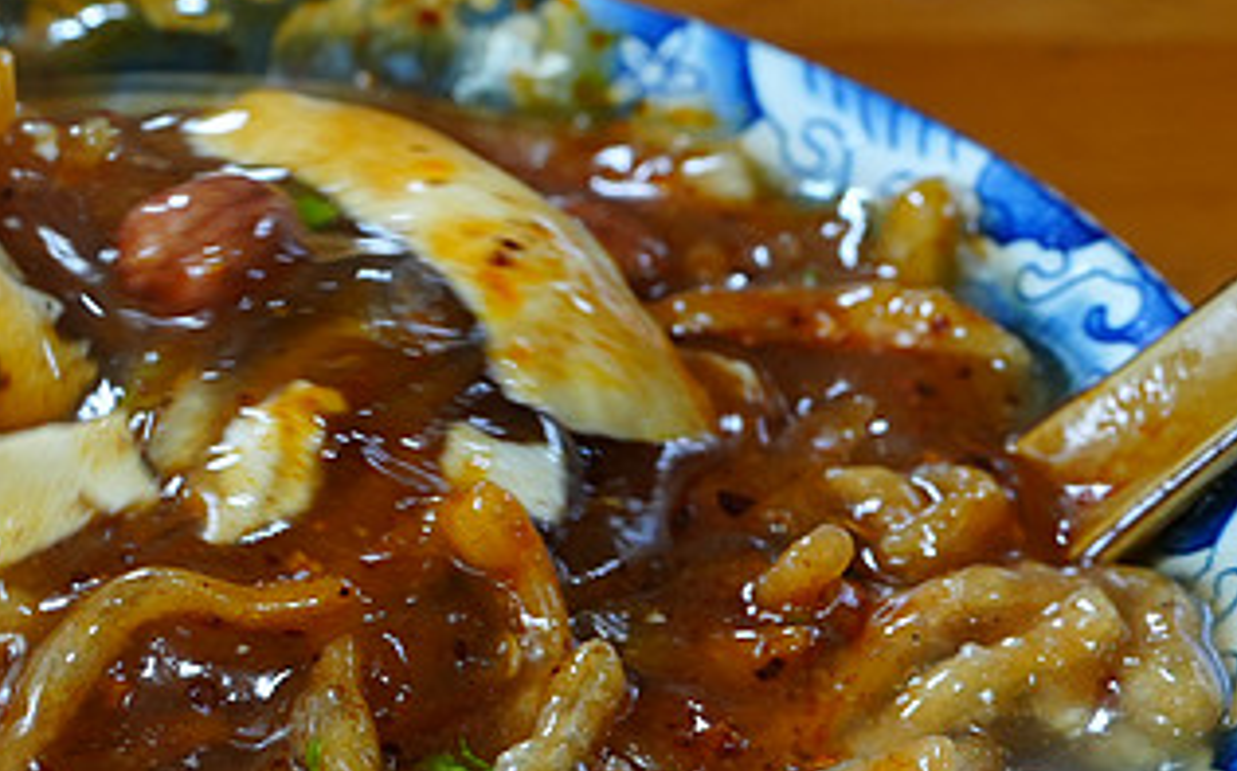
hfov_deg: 18.5
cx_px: 110
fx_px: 3739
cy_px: 546
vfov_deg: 11.8
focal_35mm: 111
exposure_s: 1/50
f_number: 6.3
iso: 800
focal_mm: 29
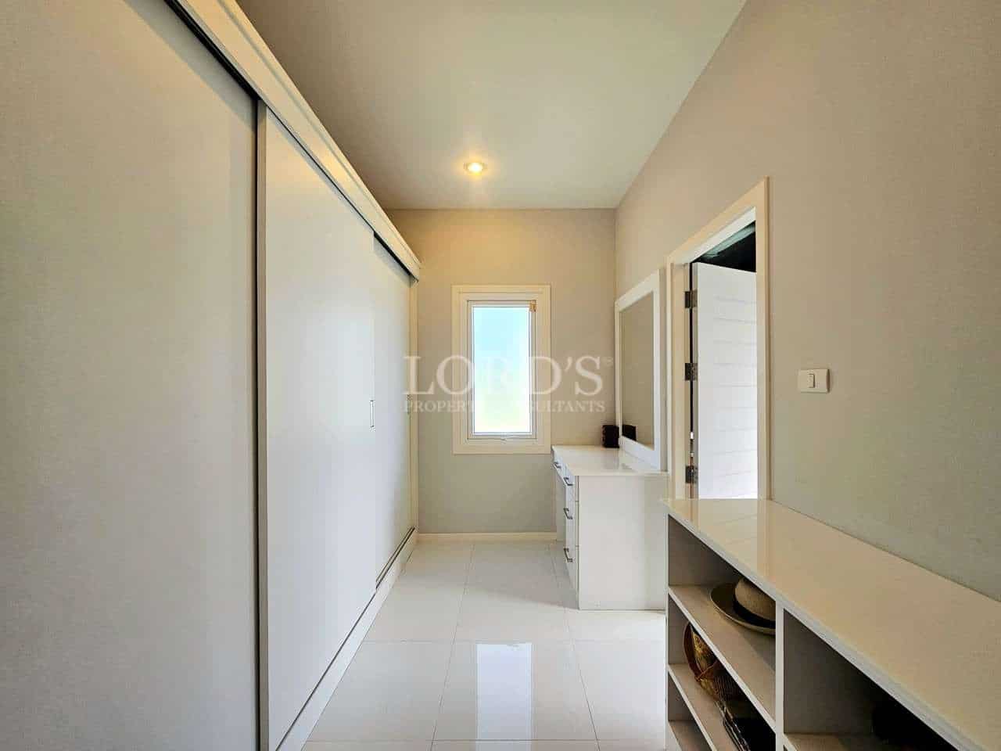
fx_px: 376
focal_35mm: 13
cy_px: 376
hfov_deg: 106.2
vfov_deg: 89.9
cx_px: 500
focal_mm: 2.2
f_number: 2.2
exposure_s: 1/50
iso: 125
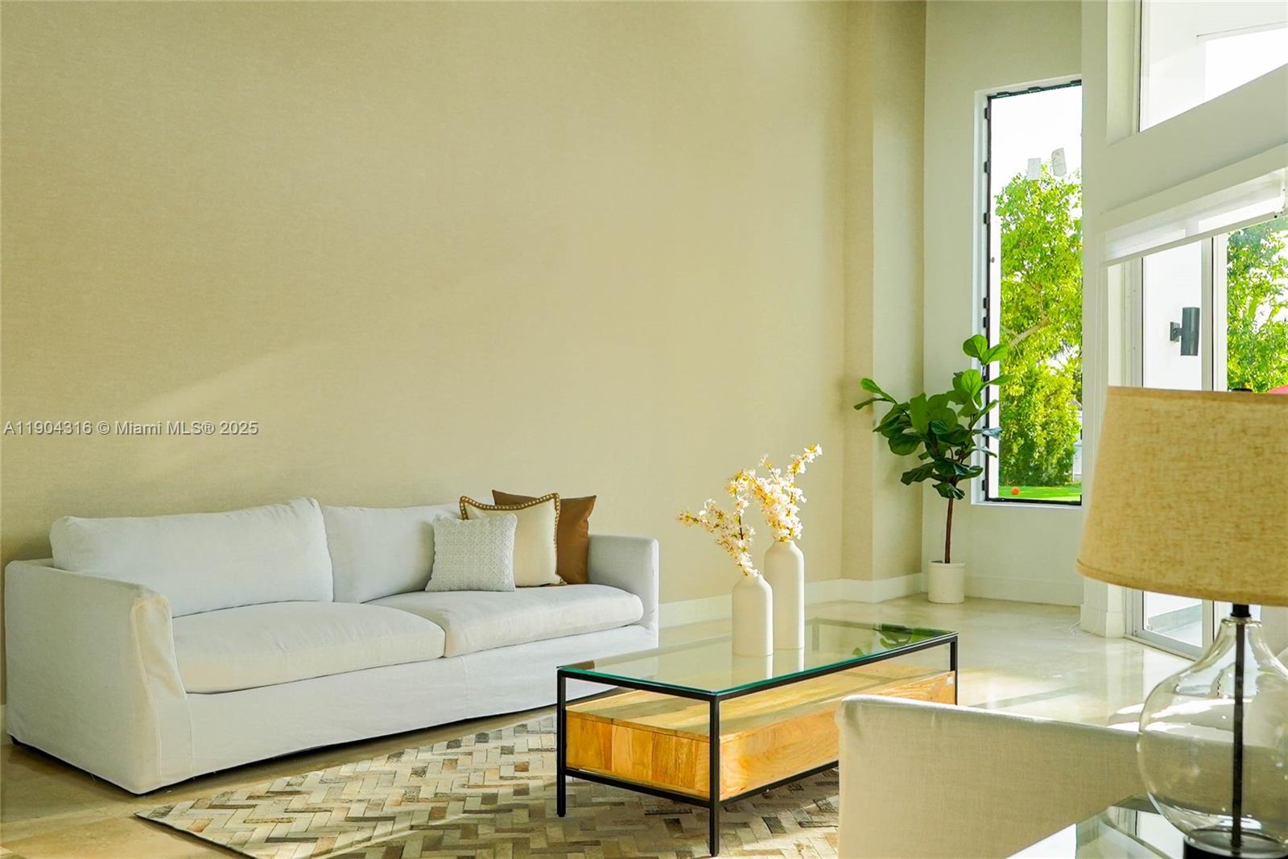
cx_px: 644
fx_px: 1288
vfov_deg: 36.9
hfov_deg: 53.1
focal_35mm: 36
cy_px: 430
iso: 640
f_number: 5
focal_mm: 24
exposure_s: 1/400
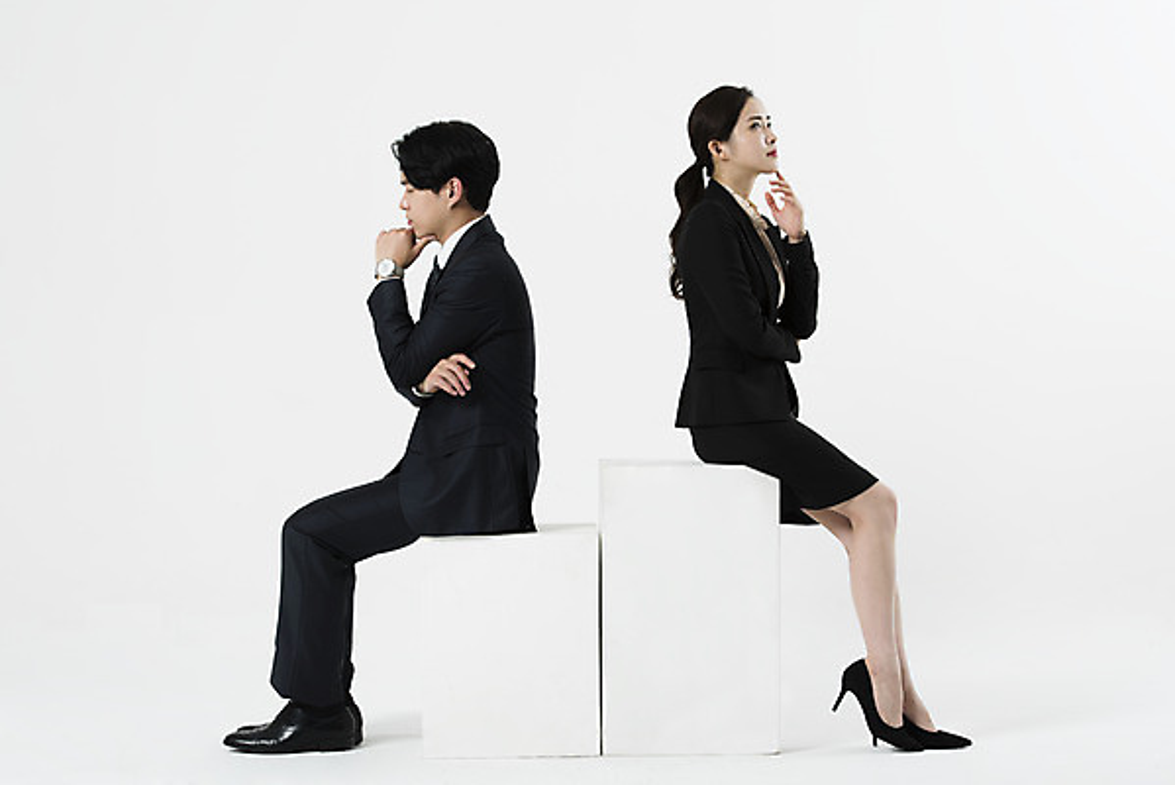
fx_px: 2449
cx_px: 588
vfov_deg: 18.2
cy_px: 392
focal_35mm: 75
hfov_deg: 27.0
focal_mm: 75
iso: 64
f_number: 8
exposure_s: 1/125
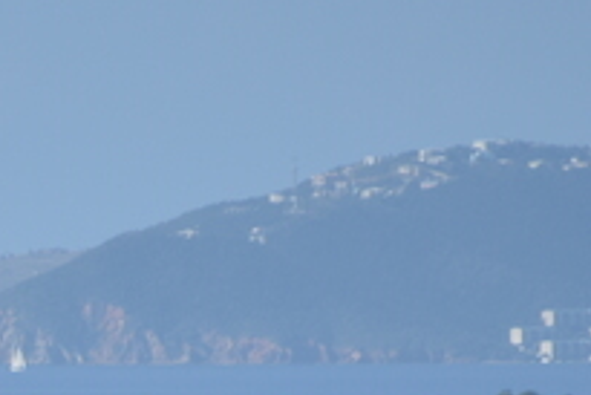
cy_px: 747
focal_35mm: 1870
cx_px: -193
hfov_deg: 1.1
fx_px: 30720
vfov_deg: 0.7
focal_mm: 300
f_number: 6.3
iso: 100
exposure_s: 1/640
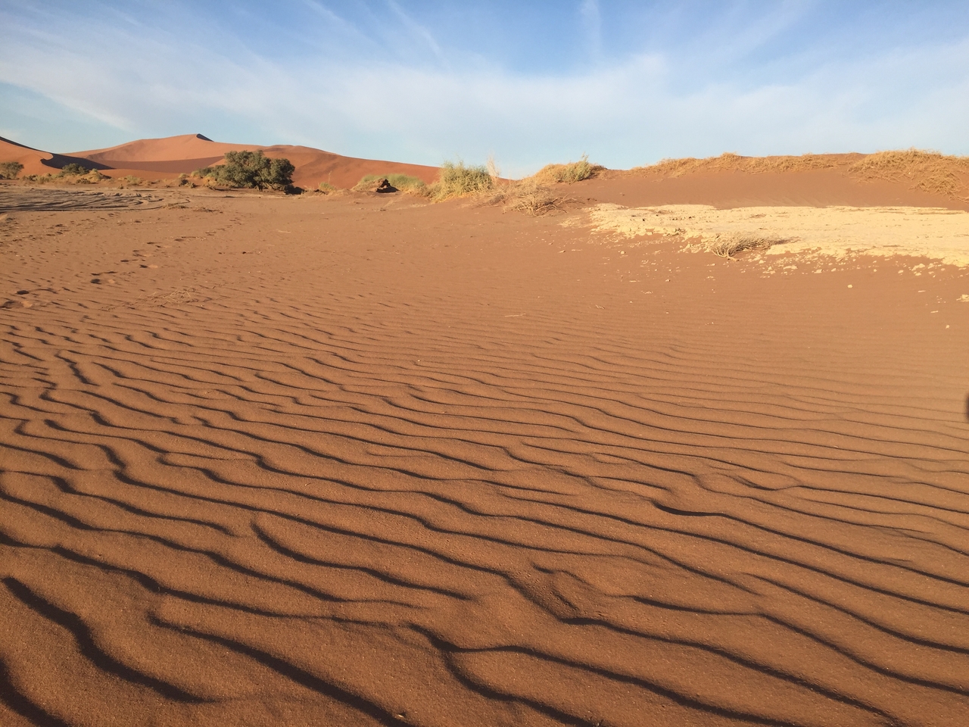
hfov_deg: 61.7
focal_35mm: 29
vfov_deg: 48.2
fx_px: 812
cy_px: 364
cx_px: 484
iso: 32
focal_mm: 4.15
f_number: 2.2
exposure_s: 1/1721
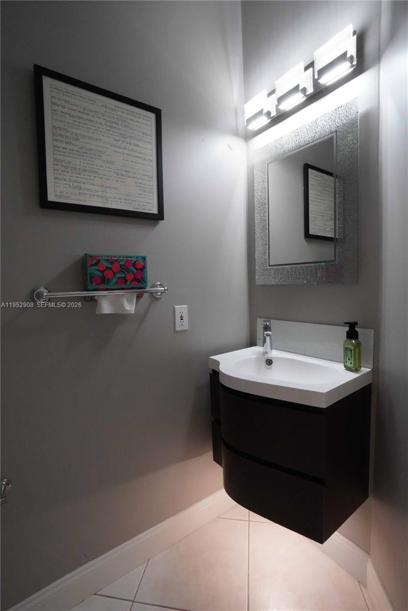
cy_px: 306
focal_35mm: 16
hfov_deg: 73.7
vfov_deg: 96.7
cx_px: 204
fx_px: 272
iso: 12800
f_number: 22
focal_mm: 16
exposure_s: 1/30
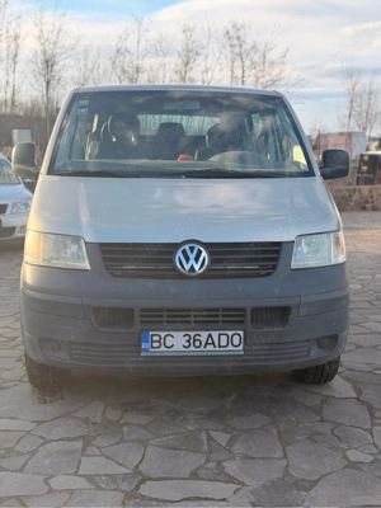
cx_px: 190
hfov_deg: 30.3
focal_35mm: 48
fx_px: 704
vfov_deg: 39.7
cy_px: 254
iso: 80
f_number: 1.78
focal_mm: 6.76
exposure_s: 1/1429
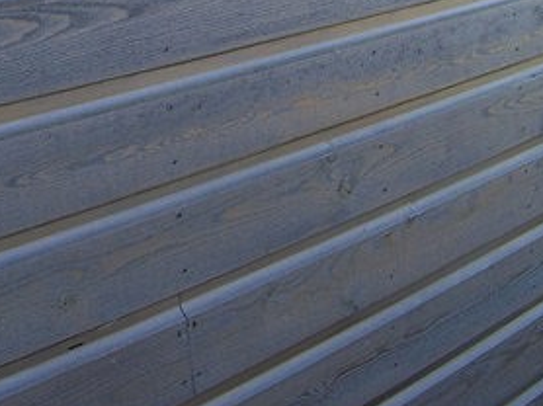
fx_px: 1301
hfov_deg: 23.0
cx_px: 51
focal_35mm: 83
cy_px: -43
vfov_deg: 17.2
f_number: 2.7
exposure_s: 1/84
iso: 80
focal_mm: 6
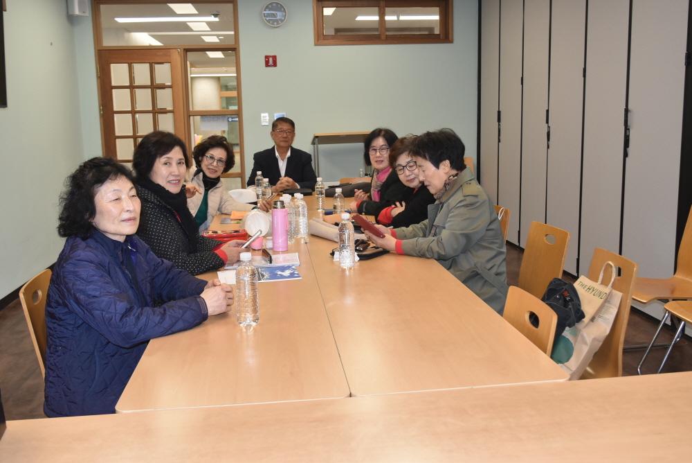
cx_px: 346
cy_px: 232
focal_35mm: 36
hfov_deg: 53.1
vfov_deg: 36.9
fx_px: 692
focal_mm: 24
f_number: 5
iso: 800
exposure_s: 1/100
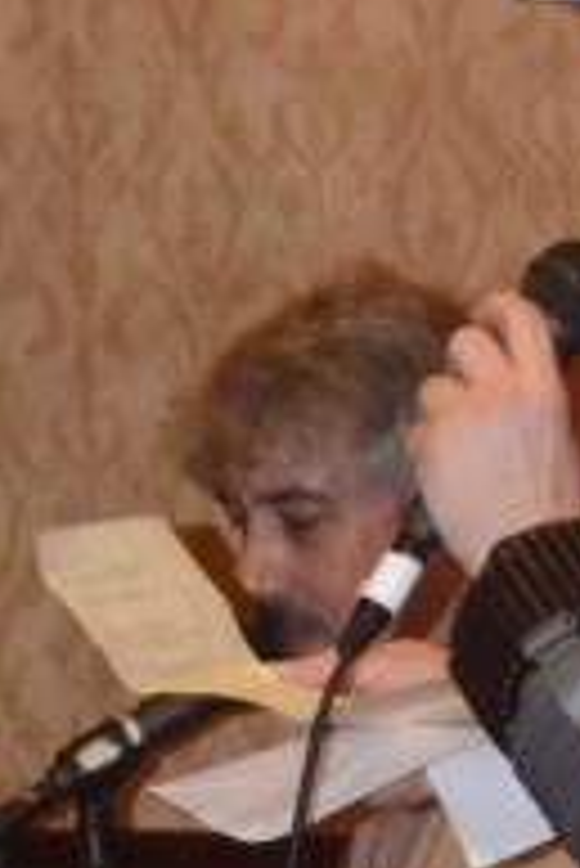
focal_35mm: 358
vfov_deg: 5.6
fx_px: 8636
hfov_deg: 3.8
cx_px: 1147
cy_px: 2010
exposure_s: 1/60
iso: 3200
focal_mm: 40
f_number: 7.1
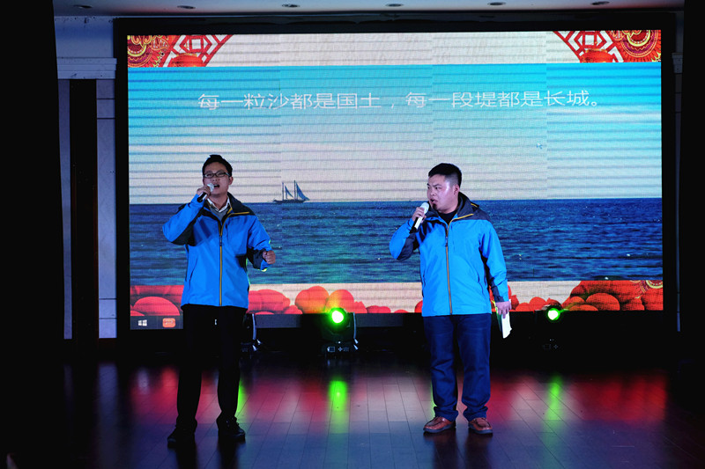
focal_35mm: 52
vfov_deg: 26.0
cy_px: 234
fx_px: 1018
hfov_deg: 38.2
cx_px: 352
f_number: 5.6
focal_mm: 34.5
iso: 1600
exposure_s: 1/480
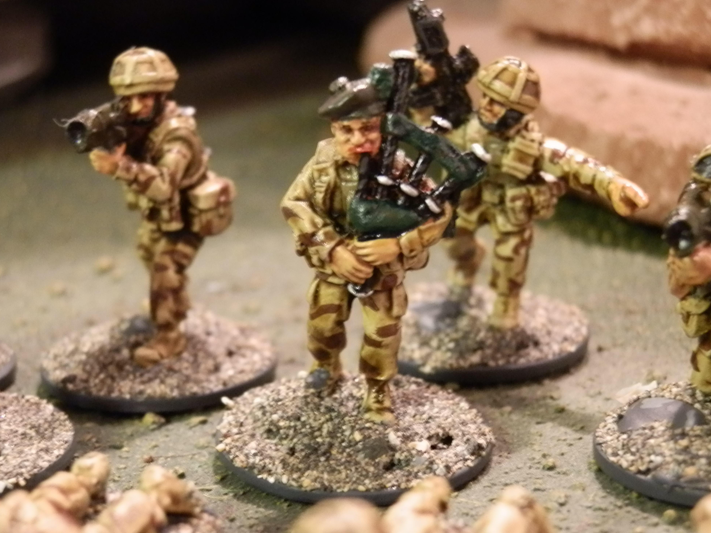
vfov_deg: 21.9
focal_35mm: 67
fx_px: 1376
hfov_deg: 29.0
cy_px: 289
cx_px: 339
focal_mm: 10.99
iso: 400
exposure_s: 1/8
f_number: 3.7
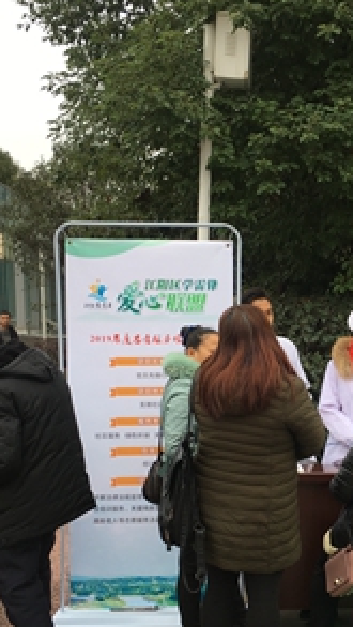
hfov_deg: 21.7
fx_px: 898
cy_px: 365
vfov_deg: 38.4
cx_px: 329
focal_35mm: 54
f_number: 2.2
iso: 25
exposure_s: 1/229
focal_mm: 4.15
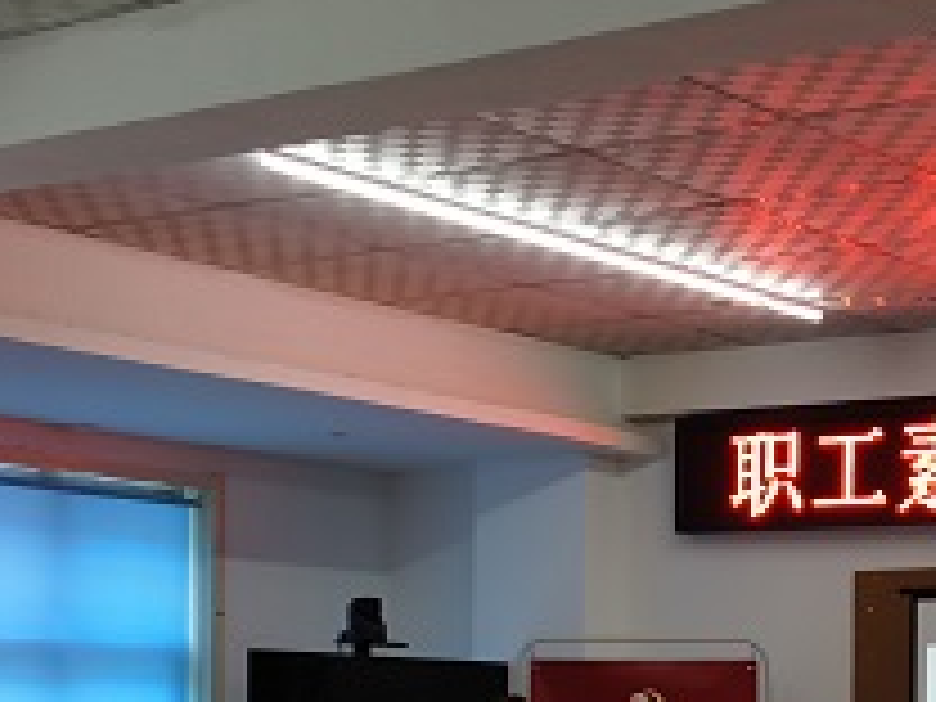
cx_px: 828
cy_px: 862
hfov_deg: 21.1
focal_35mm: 91
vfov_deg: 15.6
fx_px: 2461
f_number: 1.6
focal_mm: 5.56
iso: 50
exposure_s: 1/100
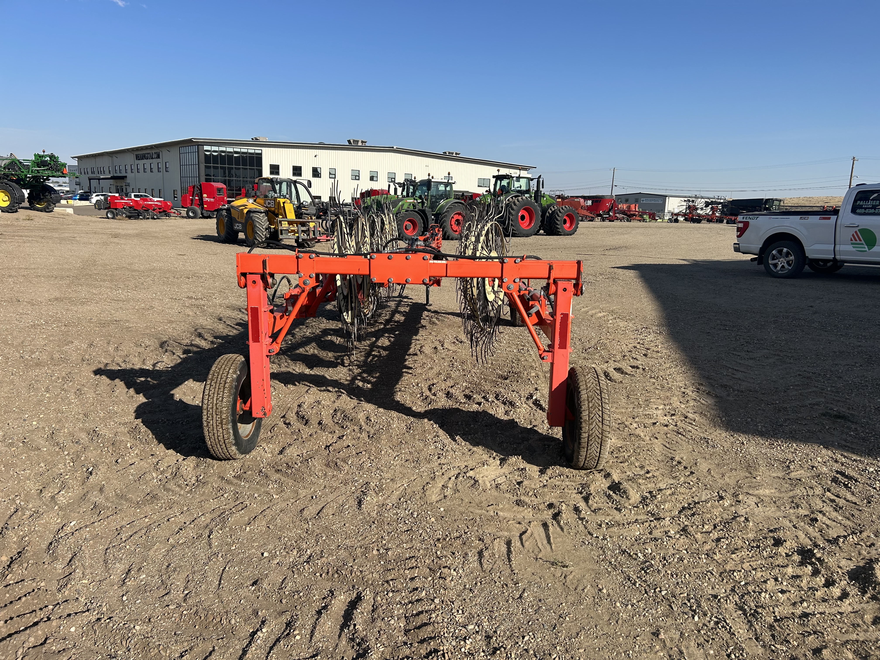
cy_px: 330
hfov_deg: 67.3
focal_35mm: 26
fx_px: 661
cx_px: 440
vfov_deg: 53.1
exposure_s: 1/4630
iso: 50
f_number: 1.5
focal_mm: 5.7
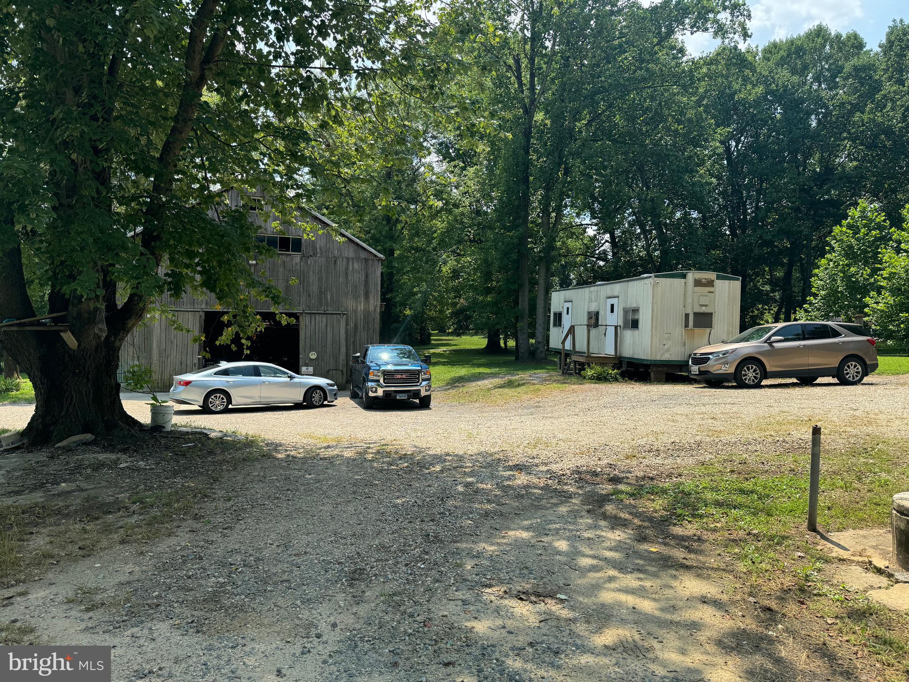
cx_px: 454
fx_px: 630
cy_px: 341
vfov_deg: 56.8
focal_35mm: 24
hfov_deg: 71.6
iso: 80
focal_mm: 6.76
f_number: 1.78
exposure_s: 1/2174
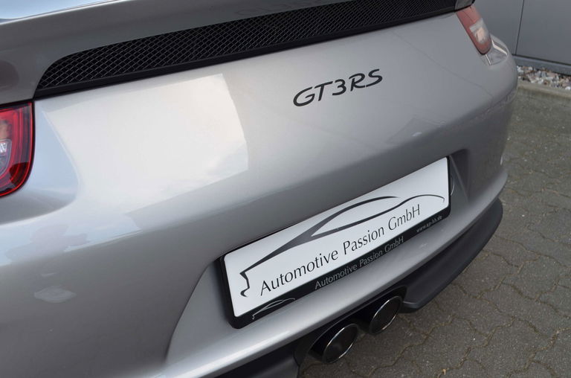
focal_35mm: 36
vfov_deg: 36.7
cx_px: 286
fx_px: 570
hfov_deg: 53.2
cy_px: 189
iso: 100
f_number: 5.6
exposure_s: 1/60
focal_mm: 24
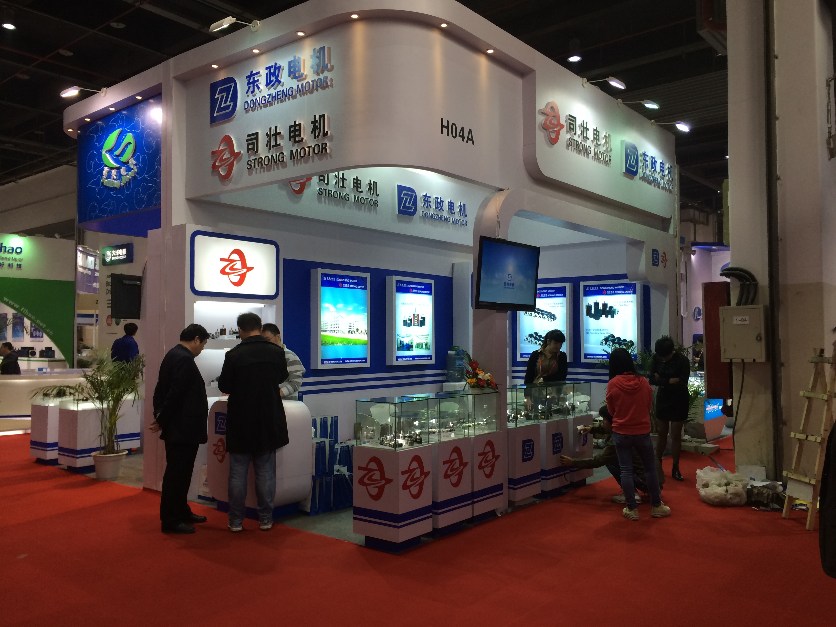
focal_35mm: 29
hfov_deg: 61.7
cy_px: 314
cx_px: 418
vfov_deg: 48.2
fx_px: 700
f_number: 2.2
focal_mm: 4.15
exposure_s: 1/40
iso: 32
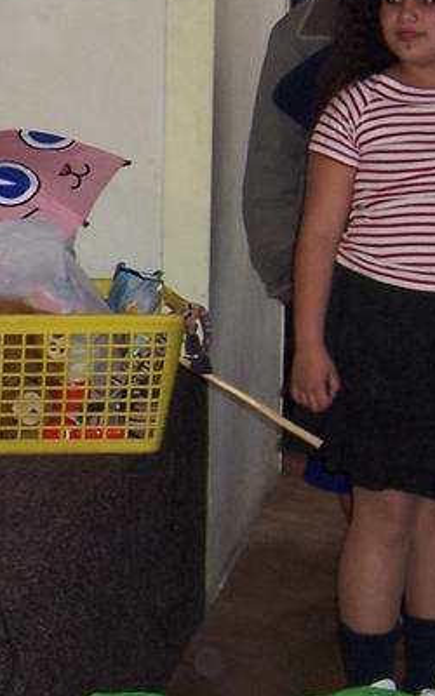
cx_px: -392
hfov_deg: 9.3
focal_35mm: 133
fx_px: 2523
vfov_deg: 15.7
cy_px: 308
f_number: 3.4
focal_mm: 8.2
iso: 140
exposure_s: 1/60
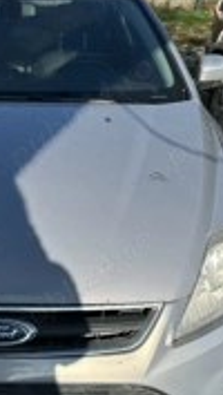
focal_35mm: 64
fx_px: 671
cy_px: 150
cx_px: 2
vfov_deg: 32.7
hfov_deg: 18.4
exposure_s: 1/2639
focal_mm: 5.96
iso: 50
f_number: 1.6
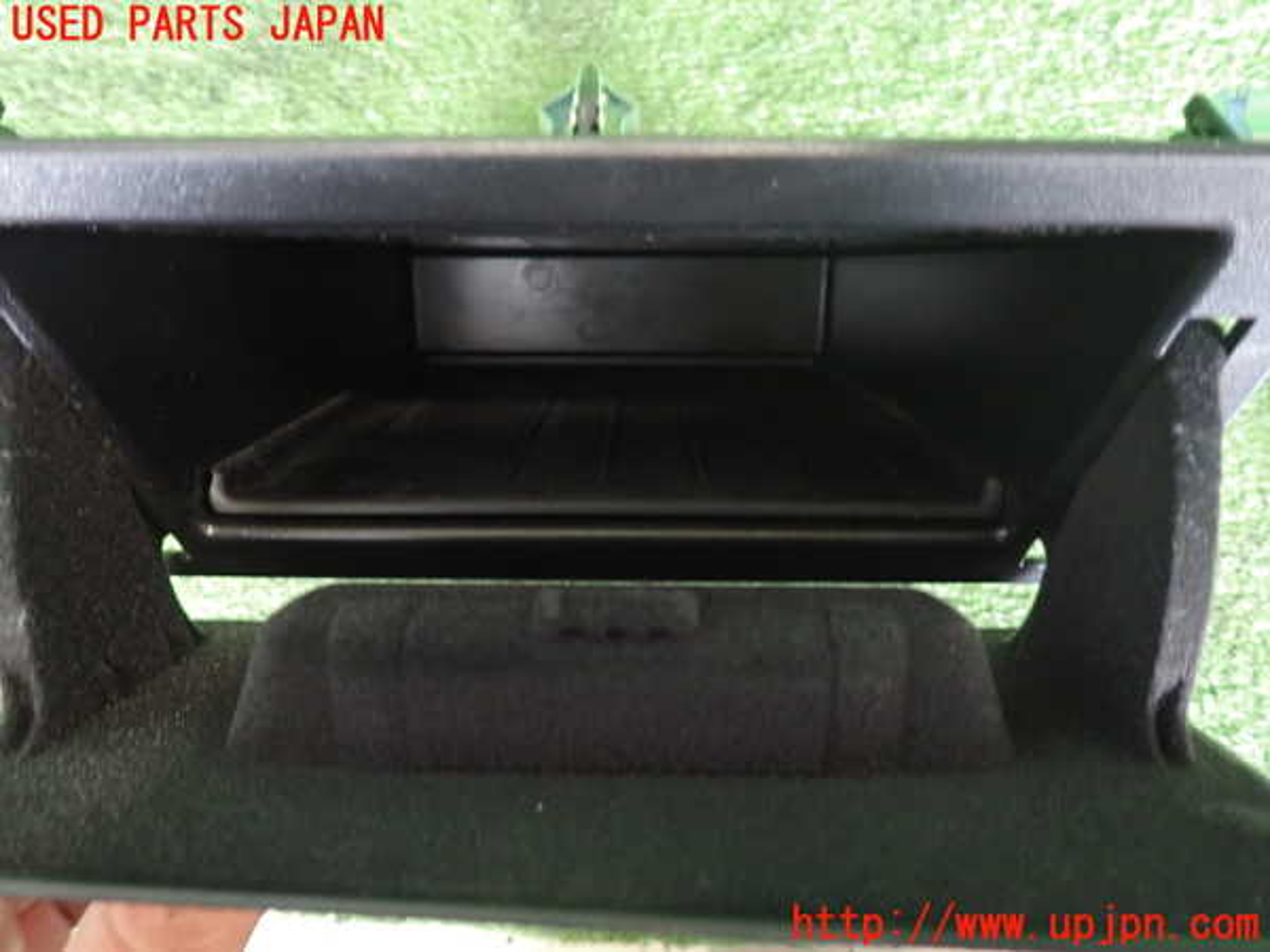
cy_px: 476
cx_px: 635
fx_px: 917
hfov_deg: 69.4
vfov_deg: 54.9
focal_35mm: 25
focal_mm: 4.5
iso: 800
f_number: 2
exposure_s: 1/20
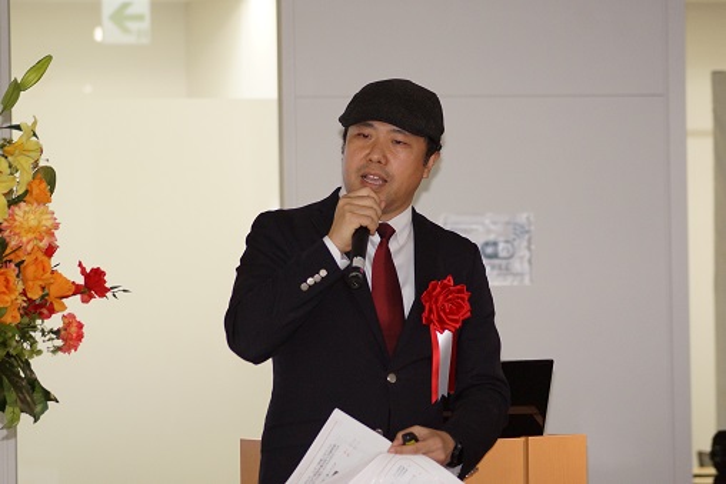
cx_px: 363
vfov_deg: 6.8
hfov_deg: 10.2
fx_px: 4085
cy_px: 242
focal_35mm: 202
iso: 1000
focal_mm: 135
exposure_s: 1/160
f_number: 4.5
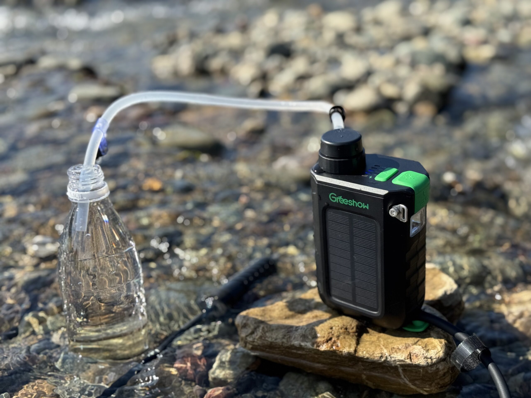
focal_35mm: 48
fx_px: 736
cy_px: 199
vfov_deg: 30.3
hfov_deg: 39.7
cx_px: 266
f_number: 1.78
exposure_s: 1/1869
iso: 64
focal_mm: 6.76
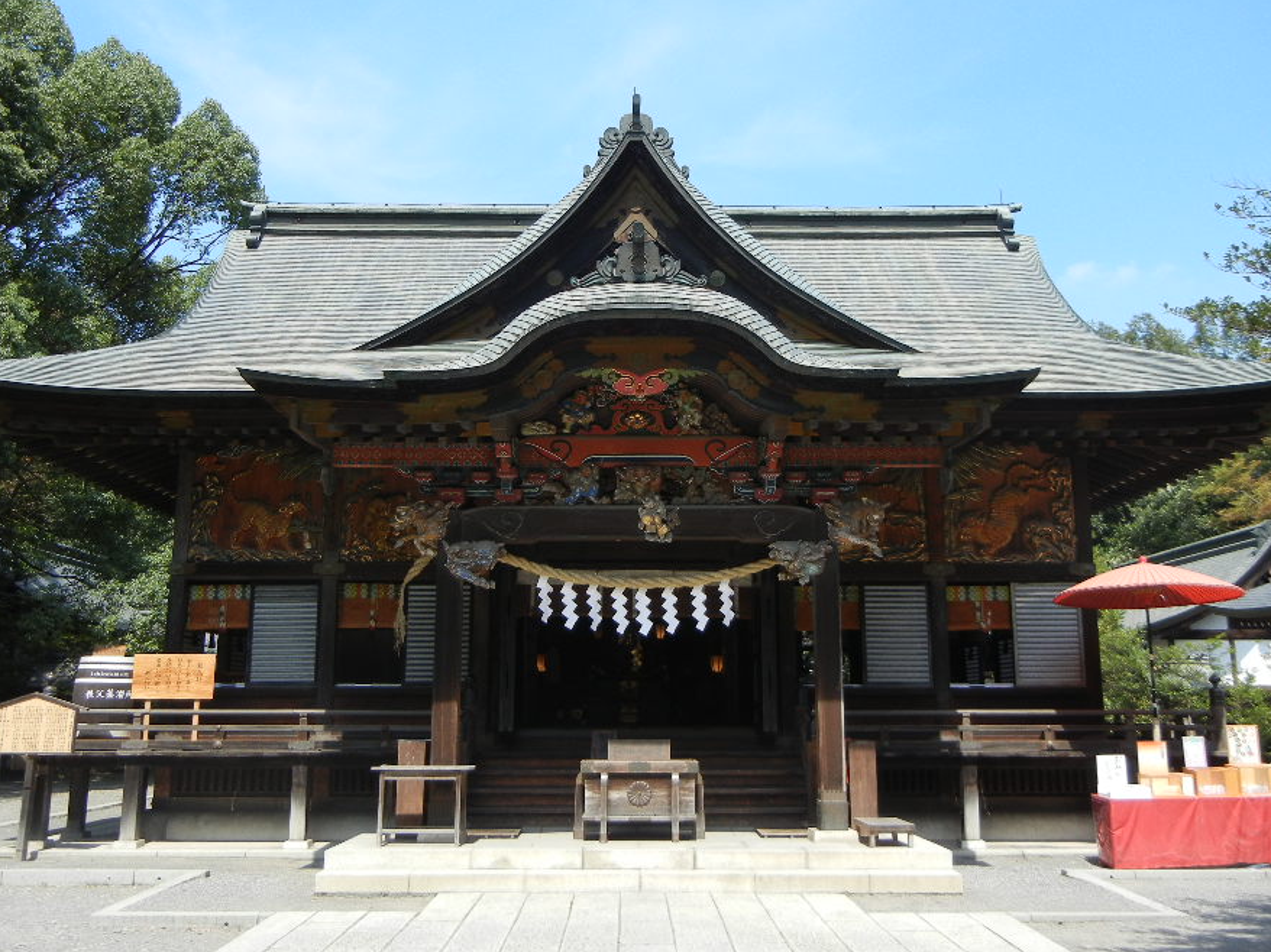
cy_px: 457
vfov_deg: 40.7
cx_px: 636
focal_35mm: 35
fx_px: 1285
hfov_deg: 52.6
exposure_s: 1/736
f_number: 3.5
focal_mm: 5.4
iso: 160
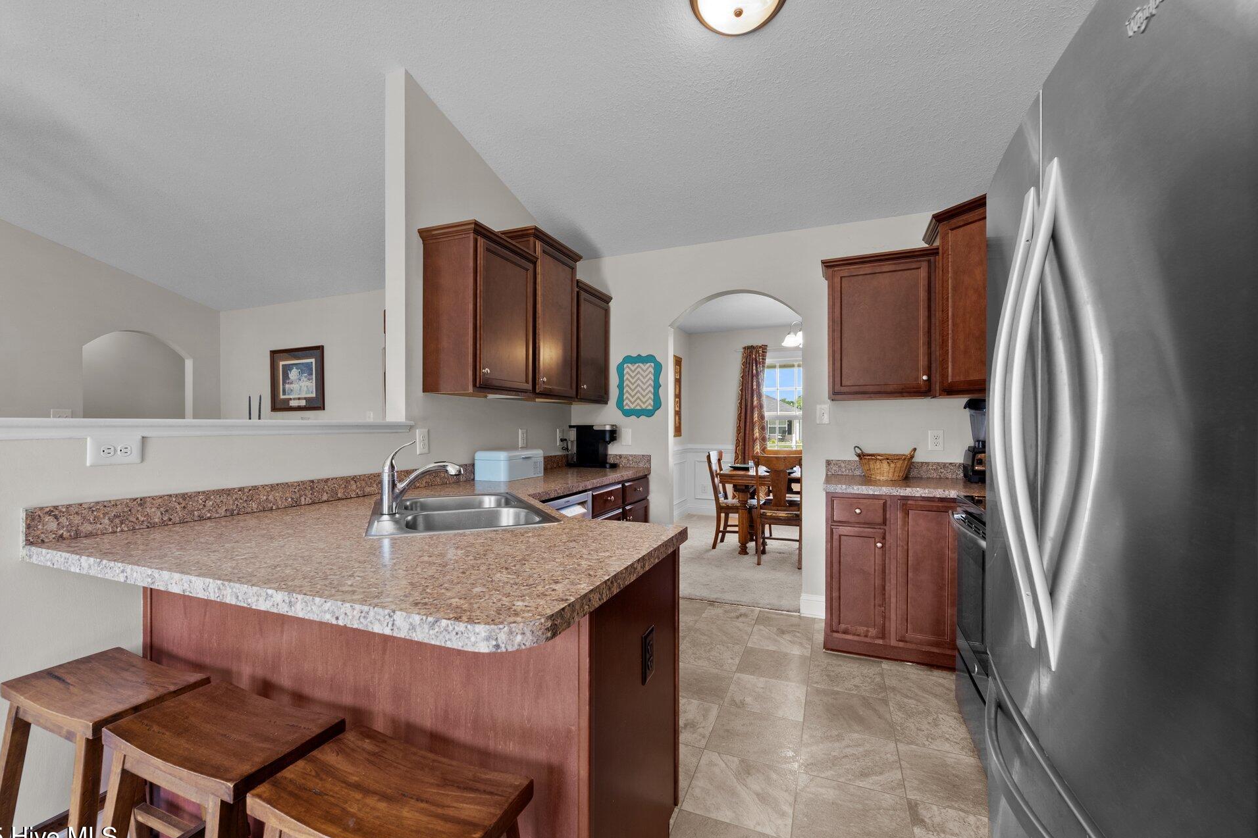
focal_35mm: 15
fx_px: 524
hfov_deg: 100.3
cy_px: 429
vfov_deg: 77.3
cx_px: 600
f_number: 7.1
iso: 640
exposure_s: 1/6
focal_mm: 14
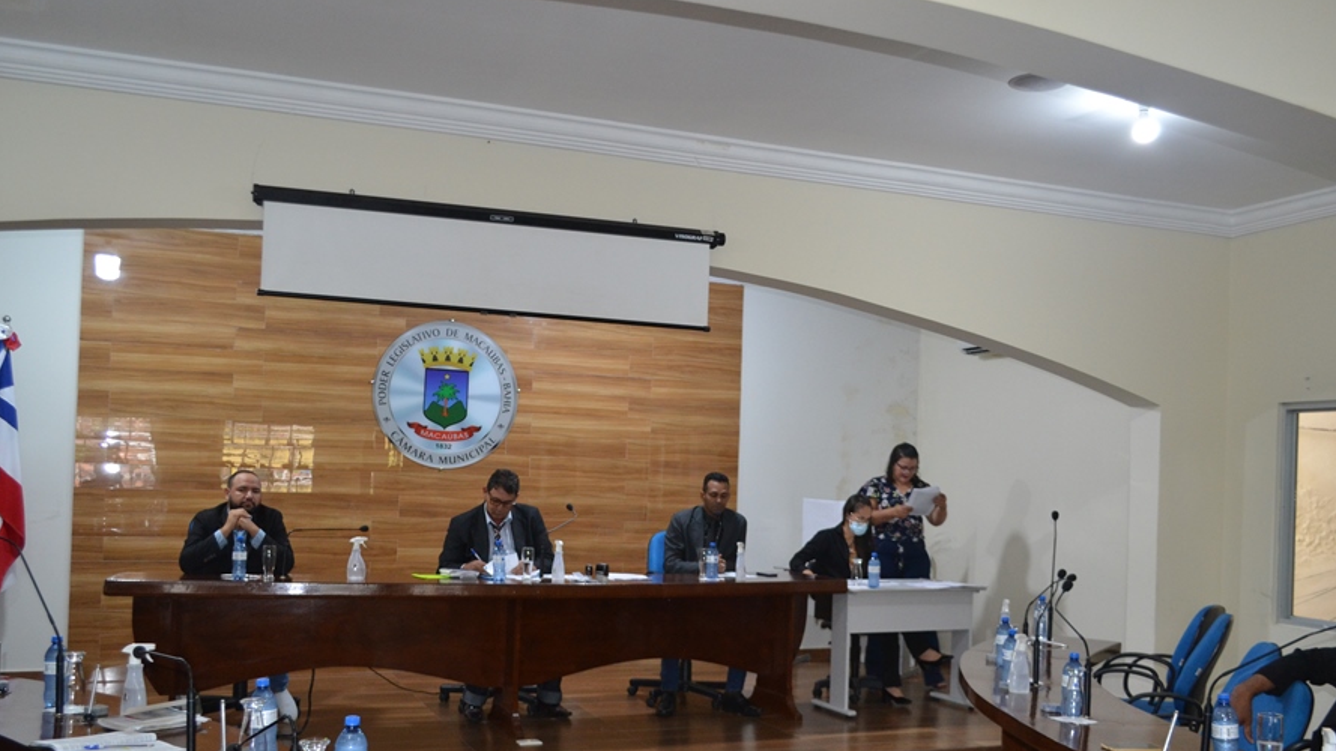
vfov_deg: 33.6
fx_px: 1240
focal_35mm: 35
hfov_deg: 56.6
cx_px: 667
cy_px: 437
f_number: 3.8
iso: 1000
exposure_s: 1/60
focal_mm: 22
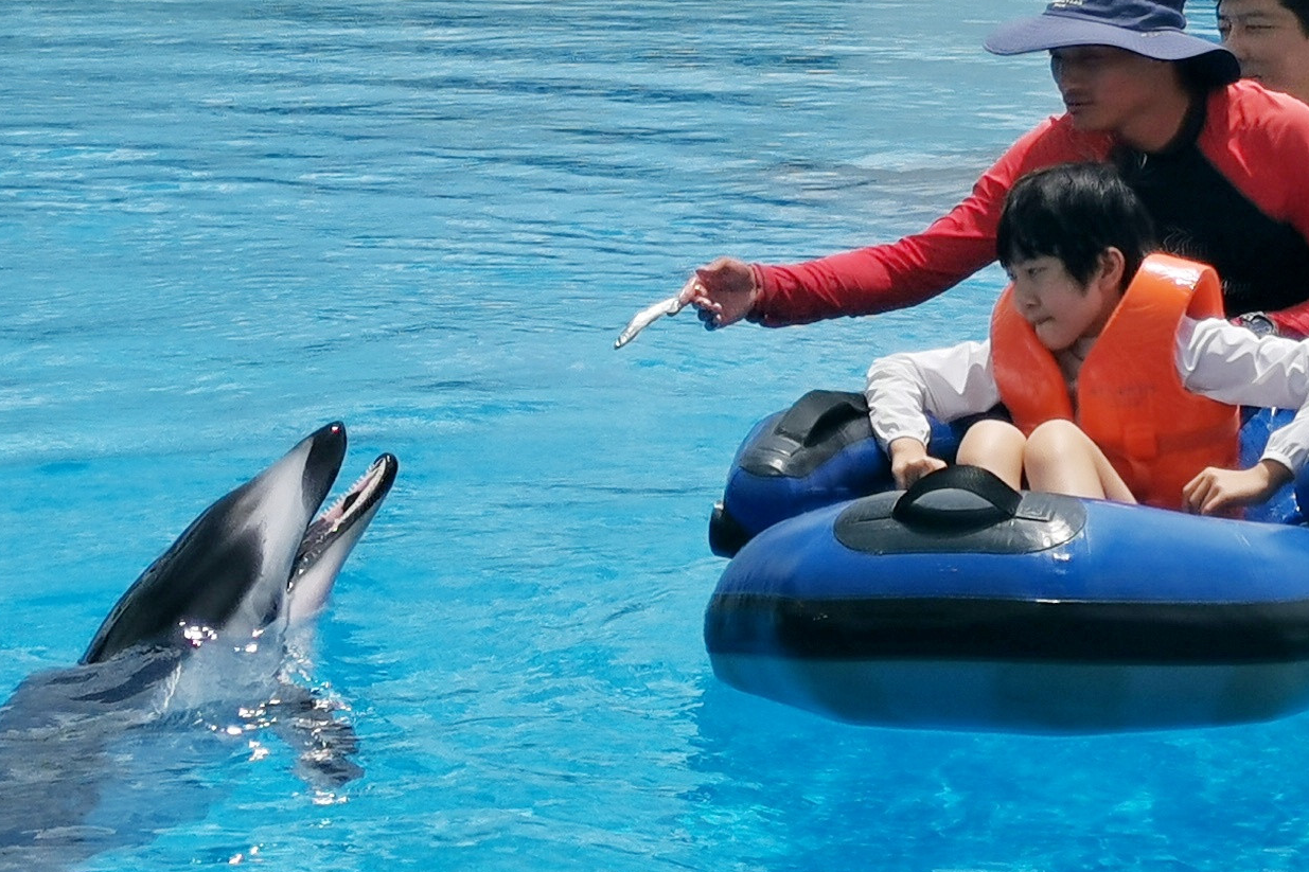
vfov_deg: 10.8
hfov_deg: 16.1
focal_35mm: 126
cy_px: 72
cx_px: 1126
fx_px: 4581
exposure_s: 1/4673
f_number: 1.8
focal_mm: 5.58
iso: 50
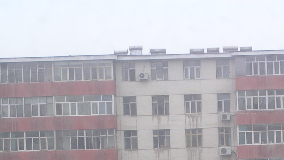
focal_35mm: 174
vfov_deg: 6.9
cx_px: 235
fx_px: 1310
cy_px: 197
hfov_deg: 12.3
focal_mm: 13
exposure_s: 1/97.4
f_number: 4.1
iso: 50
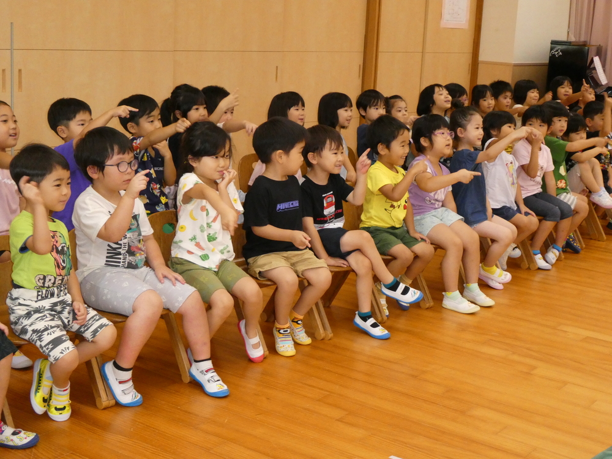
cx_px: 306
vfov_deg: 27.0
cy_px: 230
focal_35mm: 54
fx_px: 955
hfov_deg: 35.5
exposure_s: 1/160
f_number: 4.1
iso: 800
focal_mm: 9.6
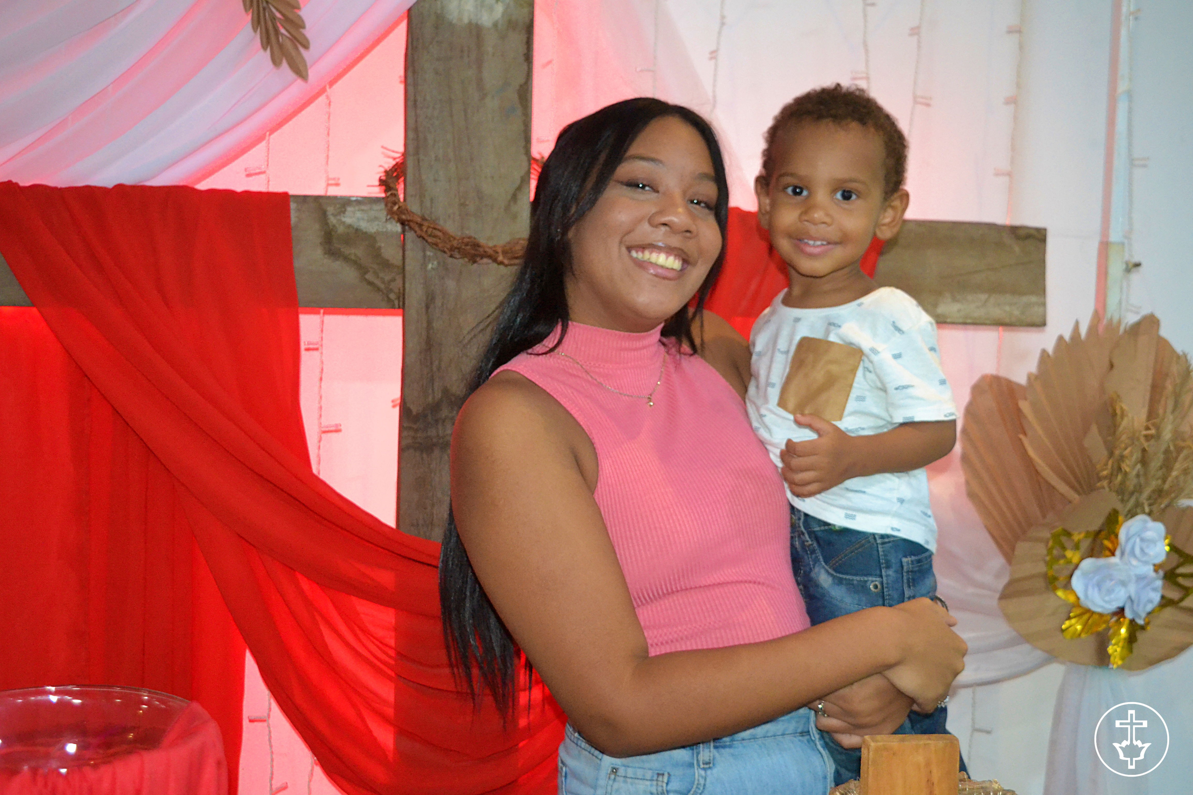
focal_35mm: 46
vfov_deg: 28.9
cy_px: 398
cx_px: 596
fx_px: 1541
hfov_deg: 42.3
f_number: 4.2
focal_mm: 31
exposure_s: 1/60
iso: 3200
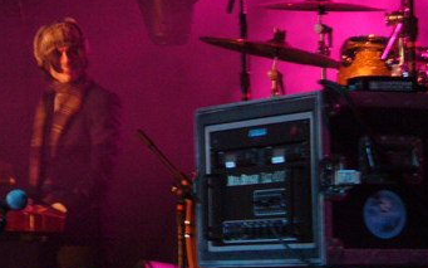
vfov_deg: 6.4
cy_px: 4
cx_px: 39
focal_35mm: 203
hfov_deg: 10.3
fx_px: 2367
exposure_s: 1/8
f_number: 5.6
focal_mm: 16.8
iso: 200
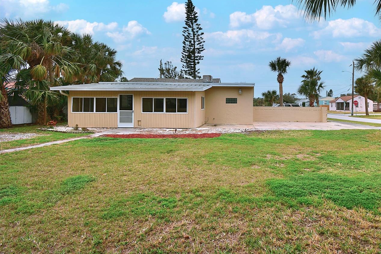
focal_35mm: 19
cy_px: 105
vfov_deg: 64.1
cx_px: 241
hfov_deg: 85.0
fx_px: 201
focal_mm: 10
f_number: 10
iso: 200
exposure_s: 1/320
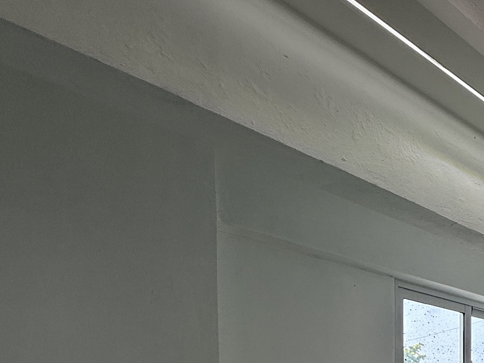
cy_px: 437
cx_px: 543
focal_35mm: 35
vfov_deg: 33.2
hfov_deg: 41.1
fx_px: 489
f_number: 2.2
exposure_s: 1/195
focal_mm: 2.22
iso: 64
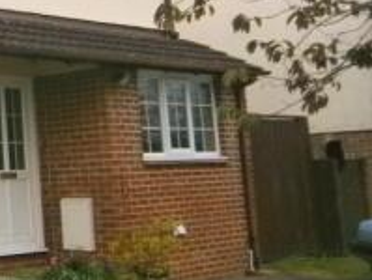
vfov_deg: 19.2
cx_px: -158
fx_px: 818
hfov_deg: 22.0
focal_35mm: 76
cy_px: 38
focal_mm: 4.7
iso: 80
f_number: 8
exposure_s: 1/40
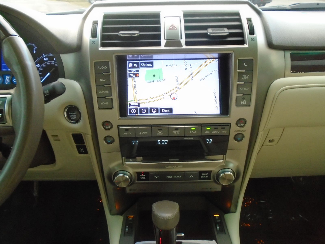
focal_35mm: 26
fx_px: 244
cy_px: 122
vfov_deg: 53.1
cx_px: 162
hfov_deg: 67.3
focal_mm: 4.6
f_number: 3.2
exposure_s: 1/30
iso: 320
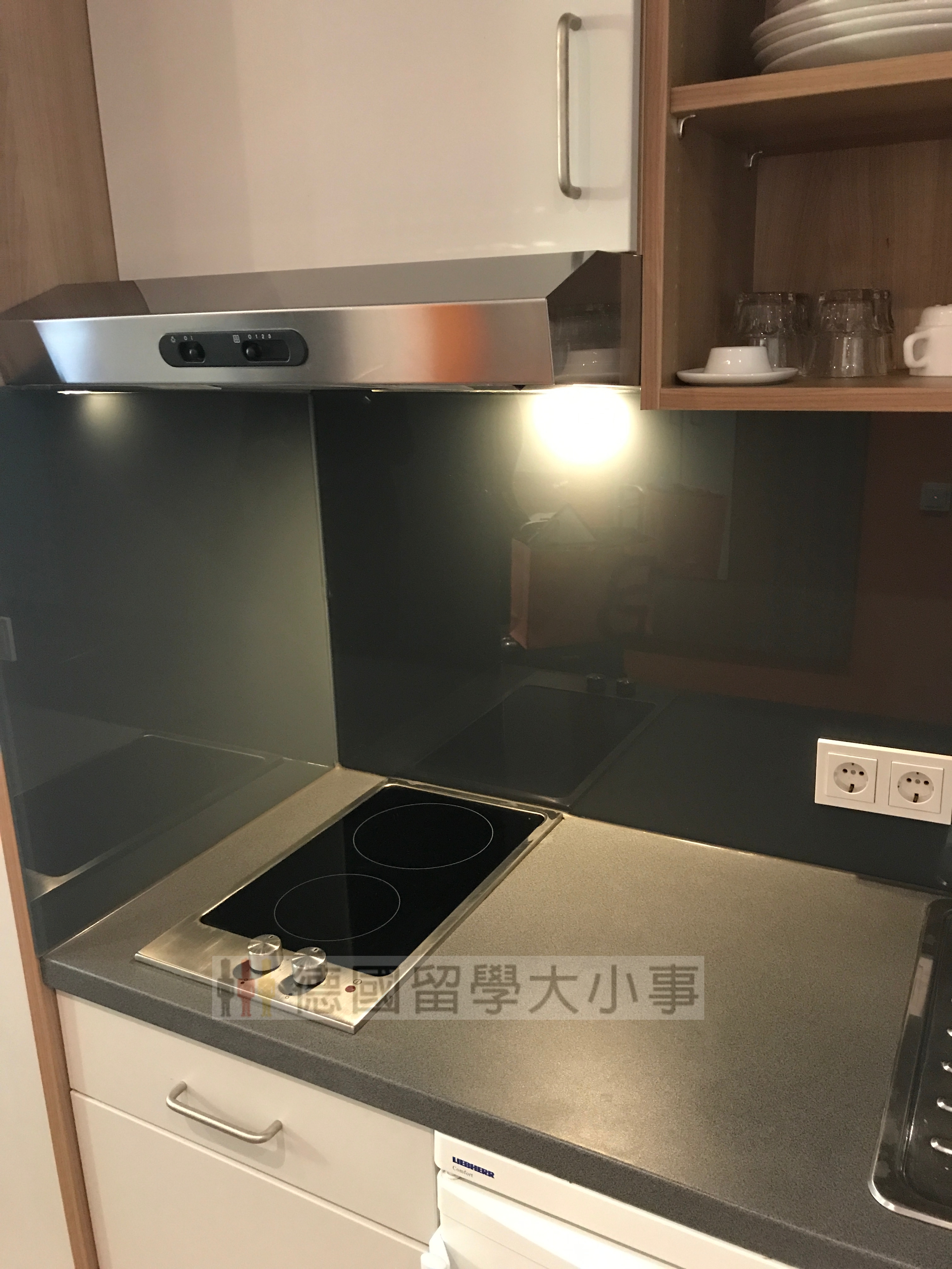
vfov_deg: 63.4
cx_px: 476
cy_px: 634
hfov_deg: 49.7
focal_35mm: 28
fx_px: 1027
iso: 100
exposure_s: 1/6
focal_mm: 3.99
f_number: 1.8
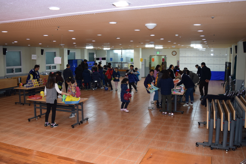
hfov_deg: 57.2
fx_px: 225
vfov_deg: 40.0
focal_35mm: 33
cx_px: 123
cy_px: 82
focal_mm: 22
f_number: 4.5
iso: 800
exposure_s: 1/80
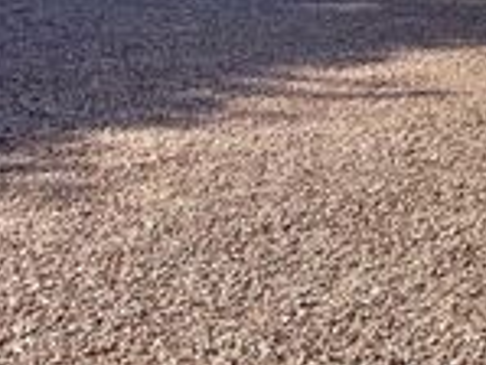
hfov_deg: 20.4
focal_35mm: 84
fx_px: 1180
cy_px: 31
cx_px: 698
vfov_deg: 17.3
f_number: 1.6
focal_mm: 5.1
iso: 32
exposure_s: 1/3663
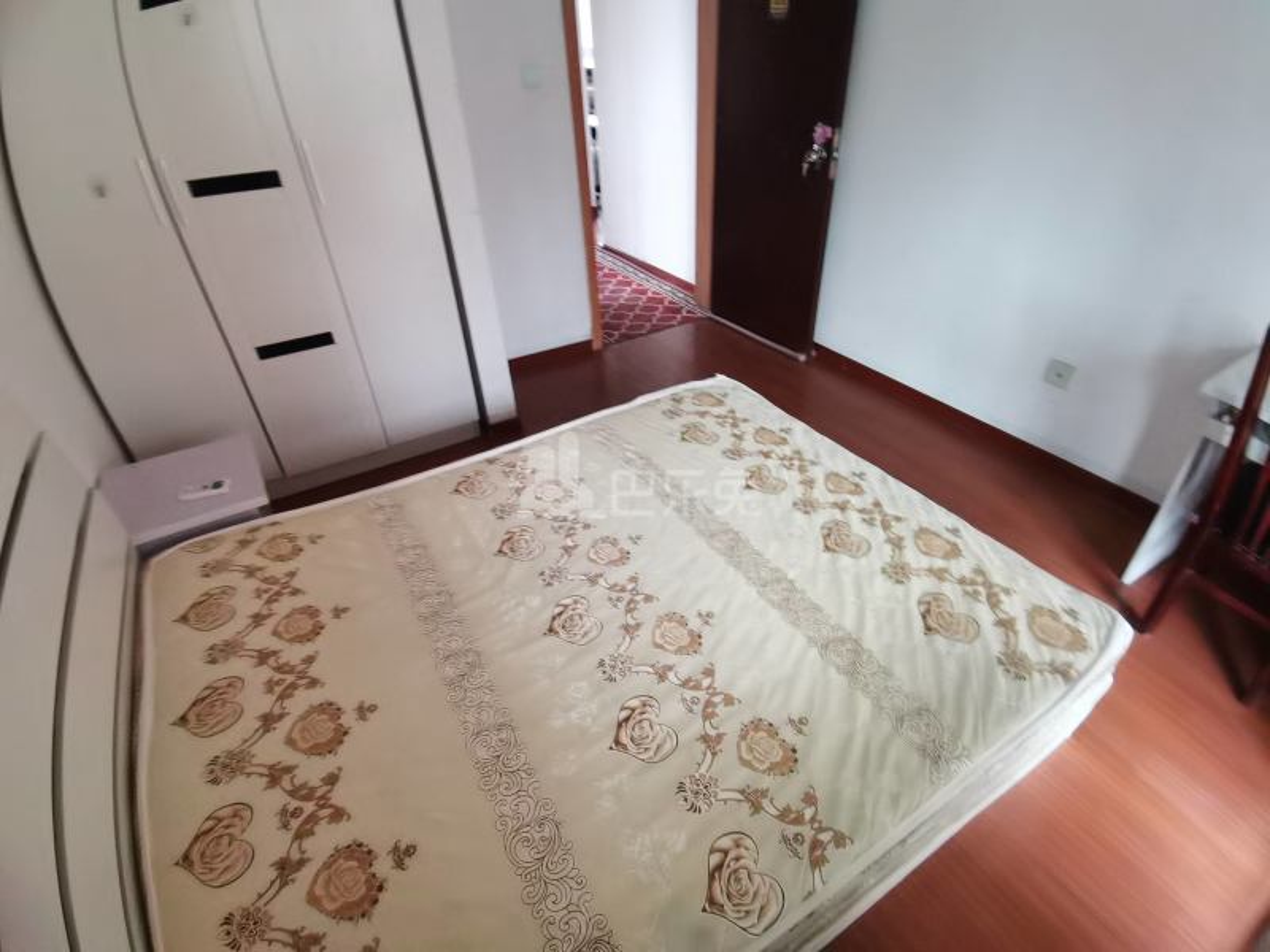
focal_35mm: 17
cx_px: 635
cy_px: 476
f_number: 2.4
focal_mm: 1.78
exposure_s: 1/25
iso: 400
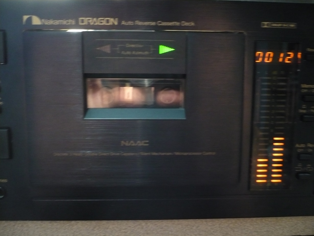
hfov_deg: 52.6
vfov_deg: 40.7
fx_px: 318
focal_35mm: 35
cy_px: 118
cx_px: 157
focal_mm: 5.8
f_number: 2.8
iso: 400
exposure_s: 1/4
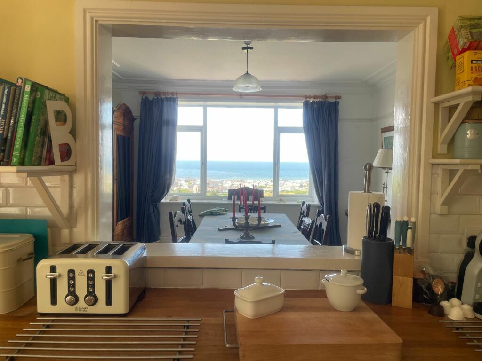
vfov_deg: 53.1
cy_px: 180
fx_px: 362
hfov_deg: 67.3
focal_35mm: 26
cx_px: 241
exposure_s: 1/127
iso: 32
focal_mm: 4.2
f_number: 1.6
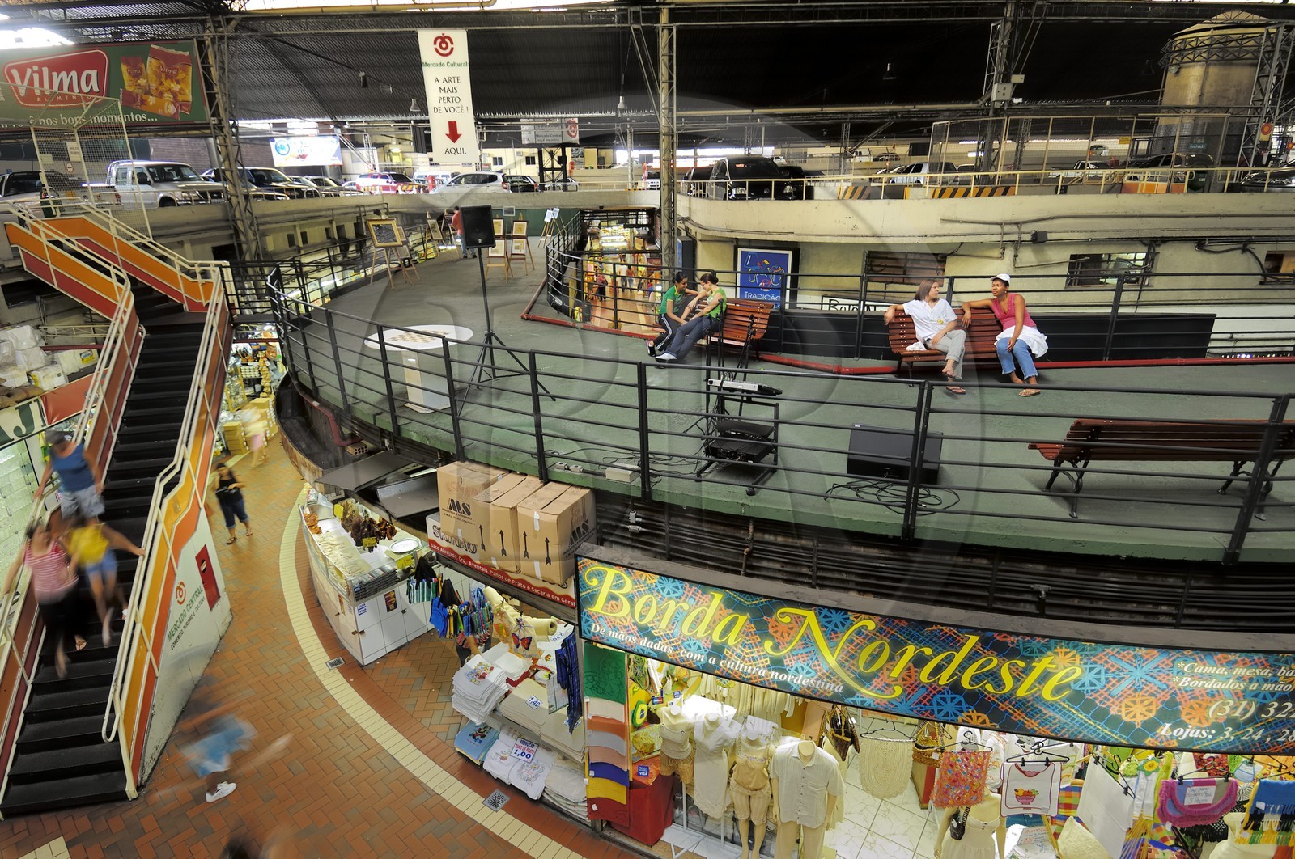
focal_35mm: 18
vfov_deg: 67.2
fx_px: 647
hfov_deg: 90.1
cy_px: 430
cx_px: 648
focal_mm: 12
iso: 100
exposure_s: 1/3.33
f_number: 5
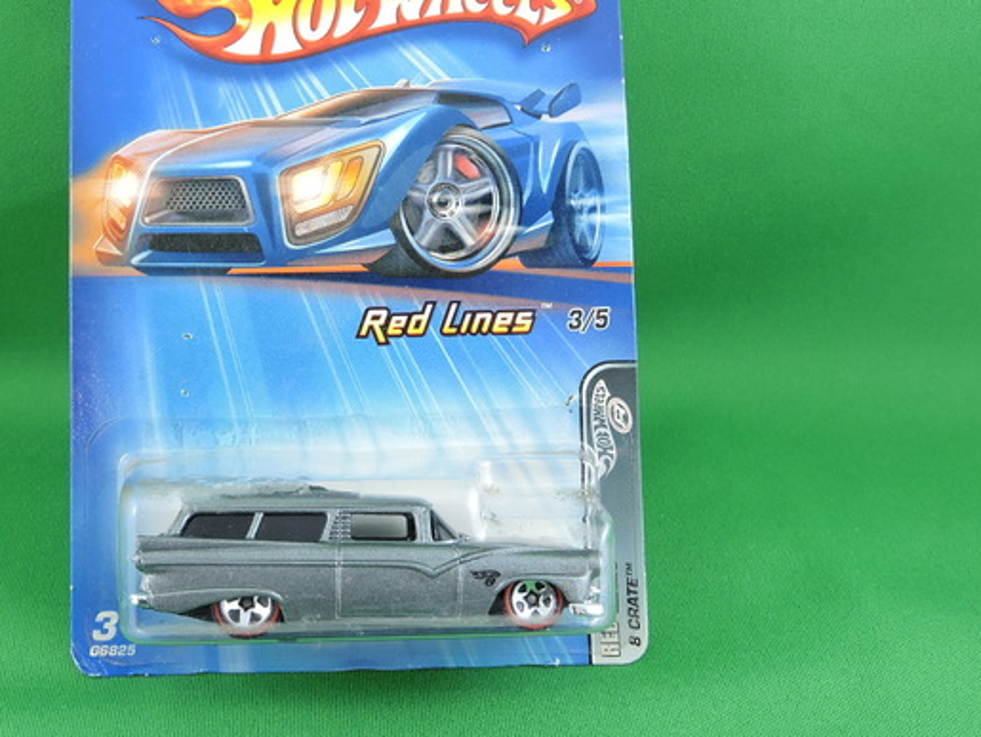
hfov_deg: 41.6
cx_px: 338
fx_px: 1276
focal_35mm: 45
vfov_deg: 32.0
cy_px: 259
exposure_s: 1/30
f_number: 3.5
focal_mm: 5.4
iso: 140
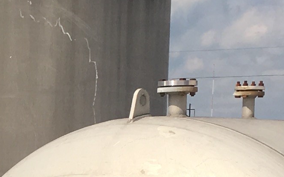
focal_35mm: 187
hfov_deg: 10.6
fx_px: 1447
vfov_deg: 6.9
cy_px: 308
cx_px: -216
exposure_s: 1/2262
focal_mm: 4.15
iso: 25
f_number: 2.2
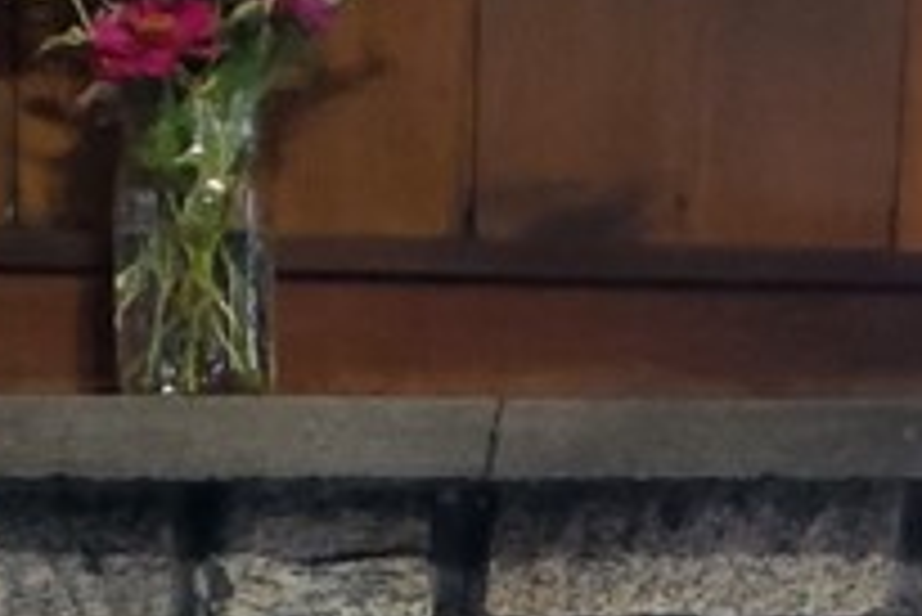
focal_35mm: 135
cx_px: 292
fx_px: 3460
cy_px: 1380
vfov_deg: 9.3
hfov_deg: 15.1
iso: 200
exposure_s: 1/40
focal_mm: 4.3
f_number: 1.5
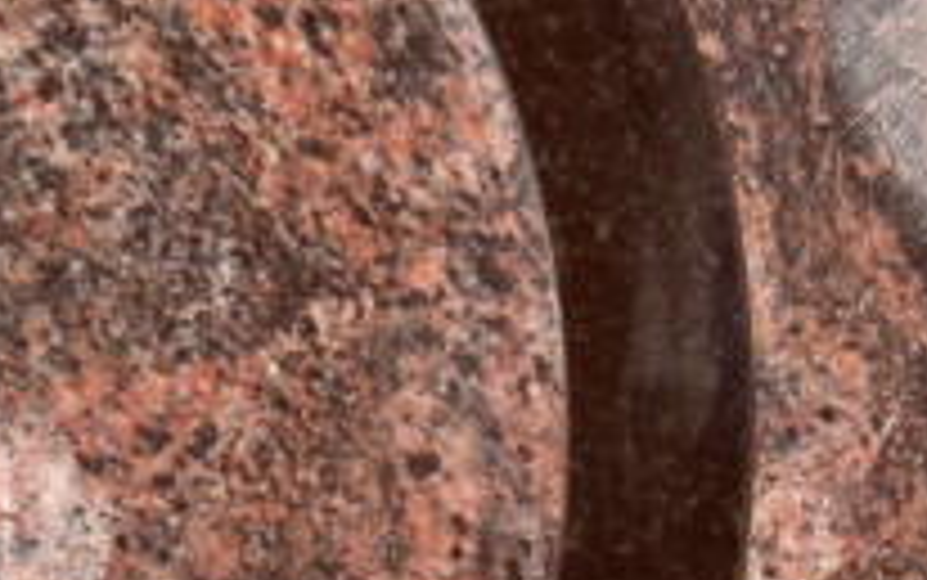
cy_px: 859
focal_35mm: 421
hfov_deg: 4.9
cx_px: 1742
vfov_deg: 3.1
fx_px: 10642
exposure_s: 1/90
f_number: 4.2
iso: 100
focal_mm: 13.2
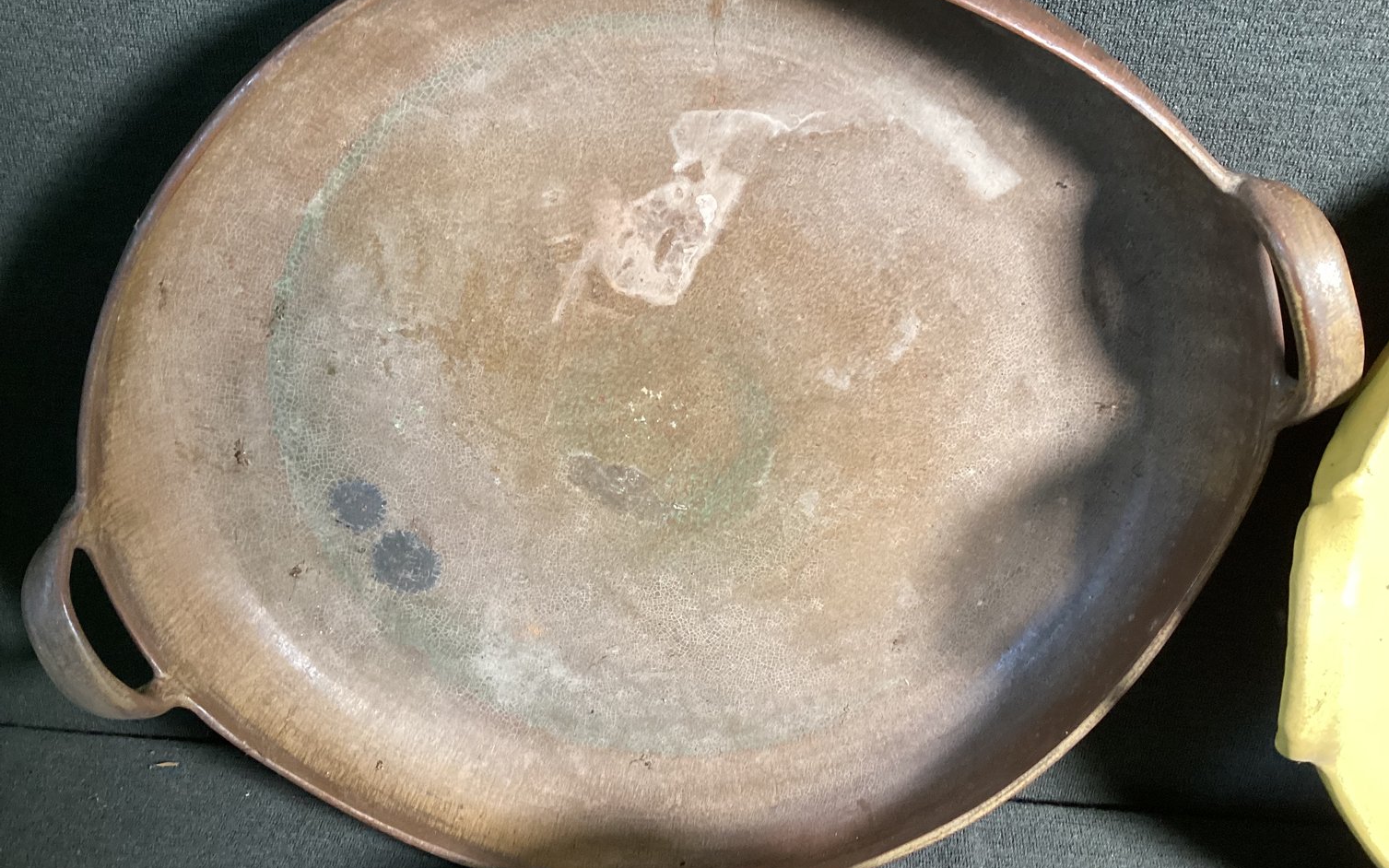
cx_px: 695
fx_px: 1249
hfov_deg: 58.1
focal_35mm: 33
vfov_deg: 38.3
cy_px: 416
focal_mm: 3.3
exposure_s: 1/50
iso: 200
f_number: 2.4
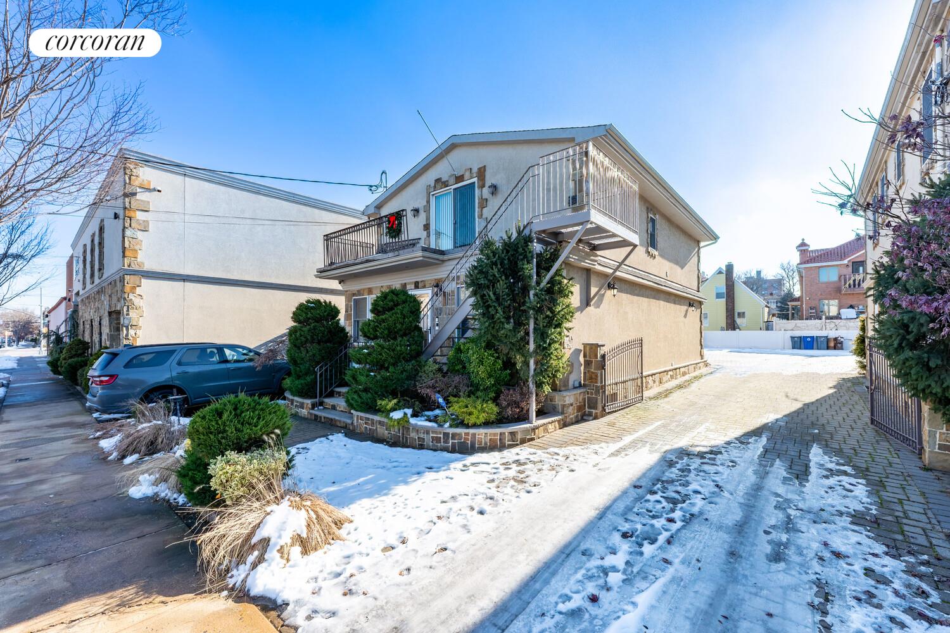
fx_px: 369
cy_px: 316
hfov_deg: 104.3
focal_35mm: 14
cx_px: 475
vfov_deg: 81.2
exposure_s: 1/5000
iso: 800
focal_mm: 14
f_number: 8
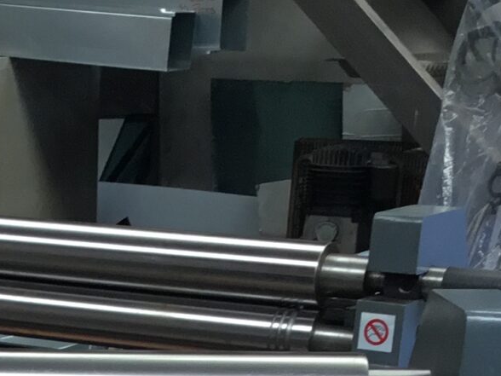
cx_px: -143
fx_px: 1954
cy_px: 804
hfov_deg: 14.1
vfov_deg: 10.0
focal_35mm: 135
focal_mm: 3.3
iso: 32
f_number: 2.4
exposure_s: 1/50
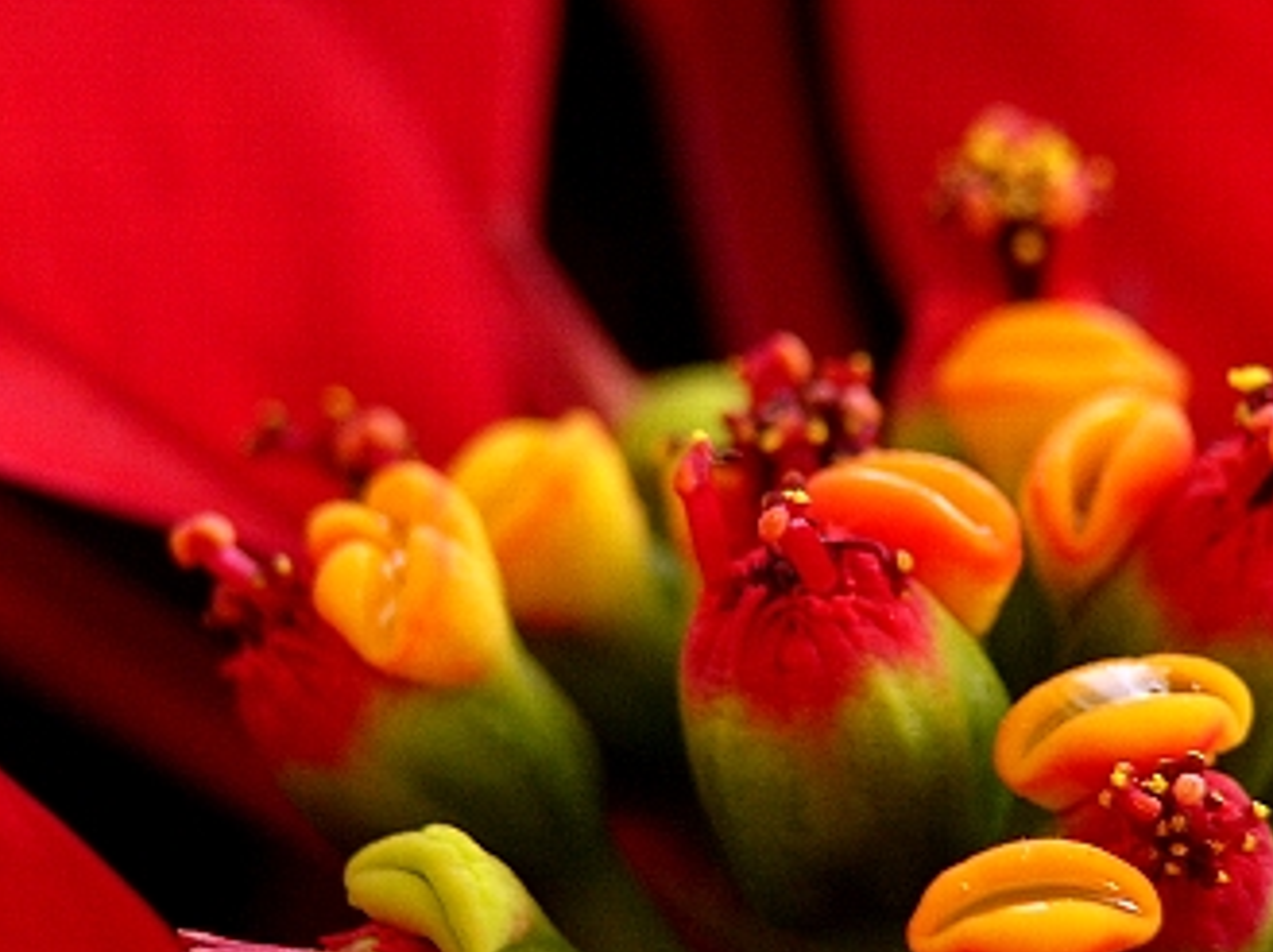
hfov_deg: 8.5
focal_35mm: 234
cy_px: 497
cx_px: 801
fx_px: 8596
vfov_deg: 6.3
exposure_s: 1/8
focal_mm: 22.5
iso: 50
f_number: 2.8
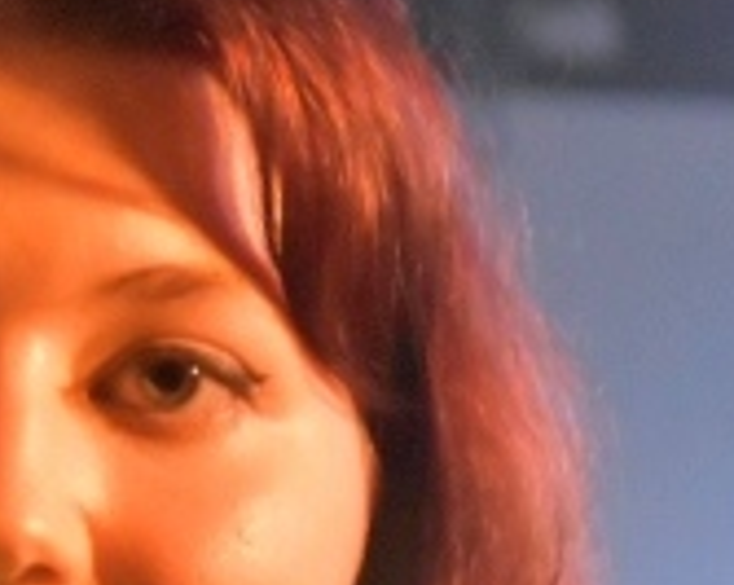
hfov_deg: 3.4
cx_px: -202
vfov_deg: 2.7
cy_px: 961
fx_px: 12453
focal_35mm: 574
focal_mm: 85
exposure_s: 1/40
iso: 5000
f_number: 5.6
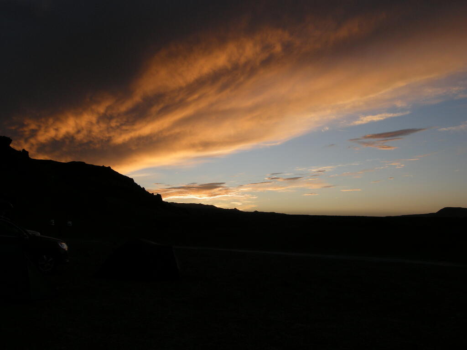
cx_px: 234
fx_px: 472
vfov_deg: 40.7
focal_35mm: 35
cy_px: 175
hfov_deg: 52.6
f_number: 4.8
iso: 100
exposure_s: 1/196
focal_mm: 7.5
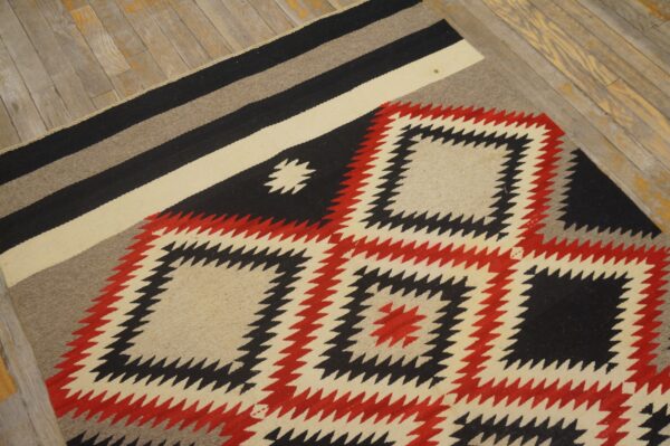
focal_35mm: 28
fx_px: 530
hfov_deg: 64.6
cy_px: 223
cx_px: 335
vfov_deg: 45.6
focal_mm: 19
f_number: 4
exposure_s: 1/60
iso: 800
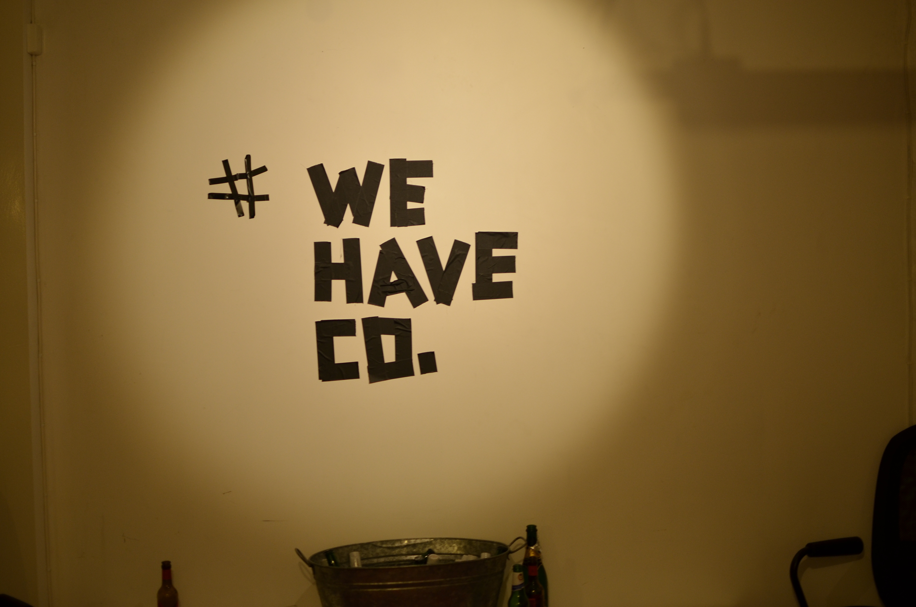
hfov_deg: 37.9
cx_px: 458
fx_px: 1333
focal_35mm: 52
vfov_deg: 25.6
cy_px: 304
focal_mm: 35
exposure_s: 1/30
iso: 400
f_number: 1.8
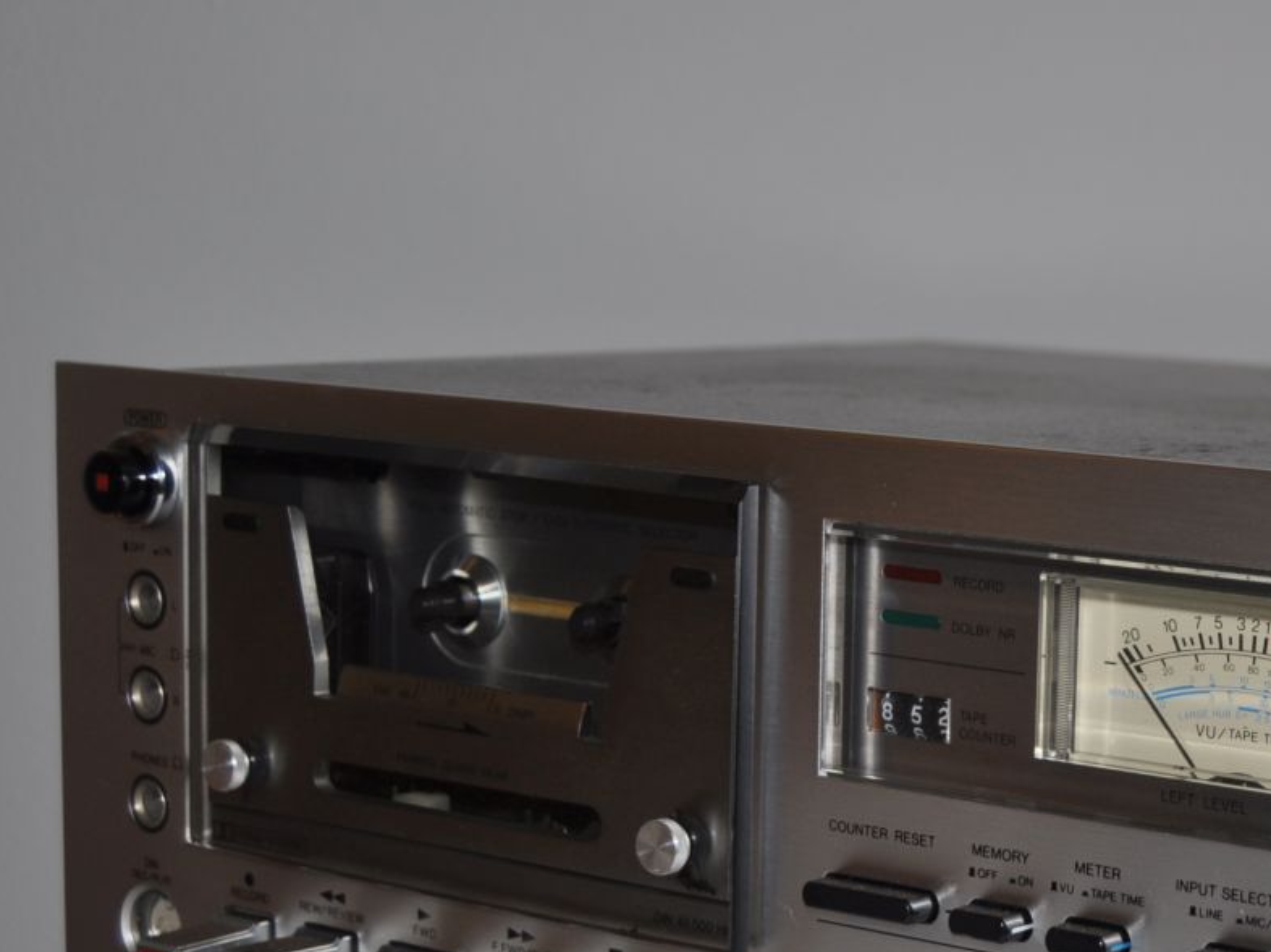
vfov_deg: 16.7
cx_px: 1210
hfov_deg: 21.6
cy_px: 691
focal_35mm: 88
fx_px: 3230
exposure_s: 1/60
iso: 200
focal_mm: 30
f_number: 4.2
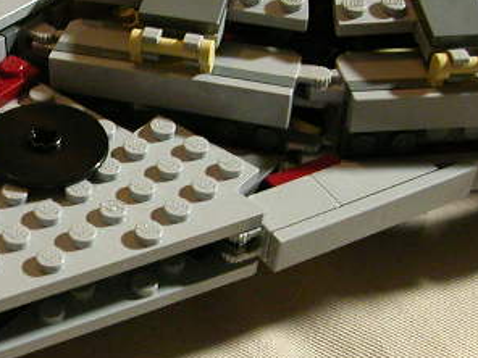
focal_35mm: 80
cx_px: 31
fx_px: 1105
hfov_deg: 23.6
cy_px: 237
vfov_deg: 18.4
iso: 400
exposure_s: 1/15.5
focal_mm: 5.6
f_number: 2.7
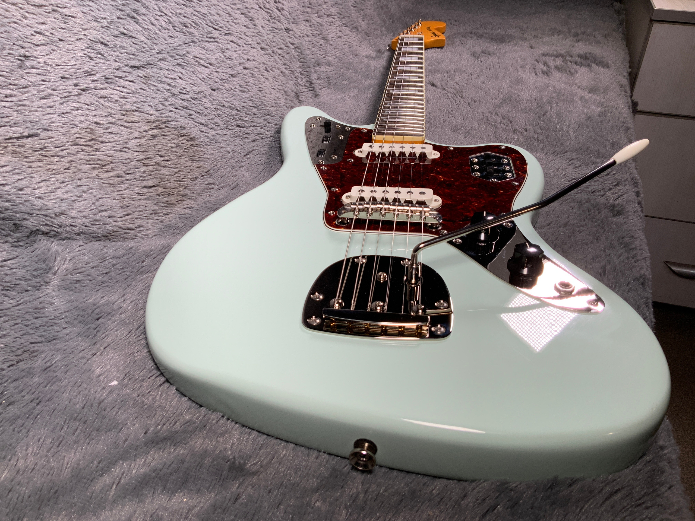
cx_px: 348
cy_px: 260
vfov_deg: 48.2
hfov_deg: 61.7
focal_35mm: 29
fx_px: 582
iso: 32
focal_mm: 3
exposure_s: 1/104
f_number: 1.8
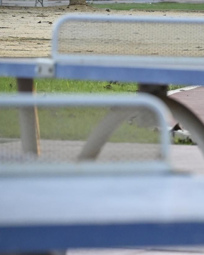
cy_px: 46
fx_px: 4170
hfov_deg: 2.8
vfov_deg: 3.5
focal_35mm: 552
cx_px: 318
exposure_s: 1/320
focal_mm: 125
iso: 1100
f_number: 5.3
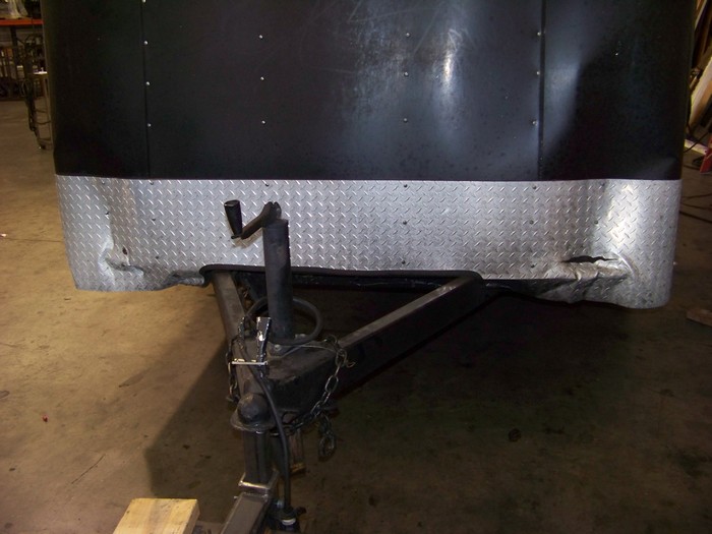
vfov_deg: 39.7
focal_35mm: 36
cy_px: 267
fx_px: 740
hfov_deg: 51.4
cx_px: 356
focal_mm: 5.85
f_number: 2.8
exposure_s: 1/30
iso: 200
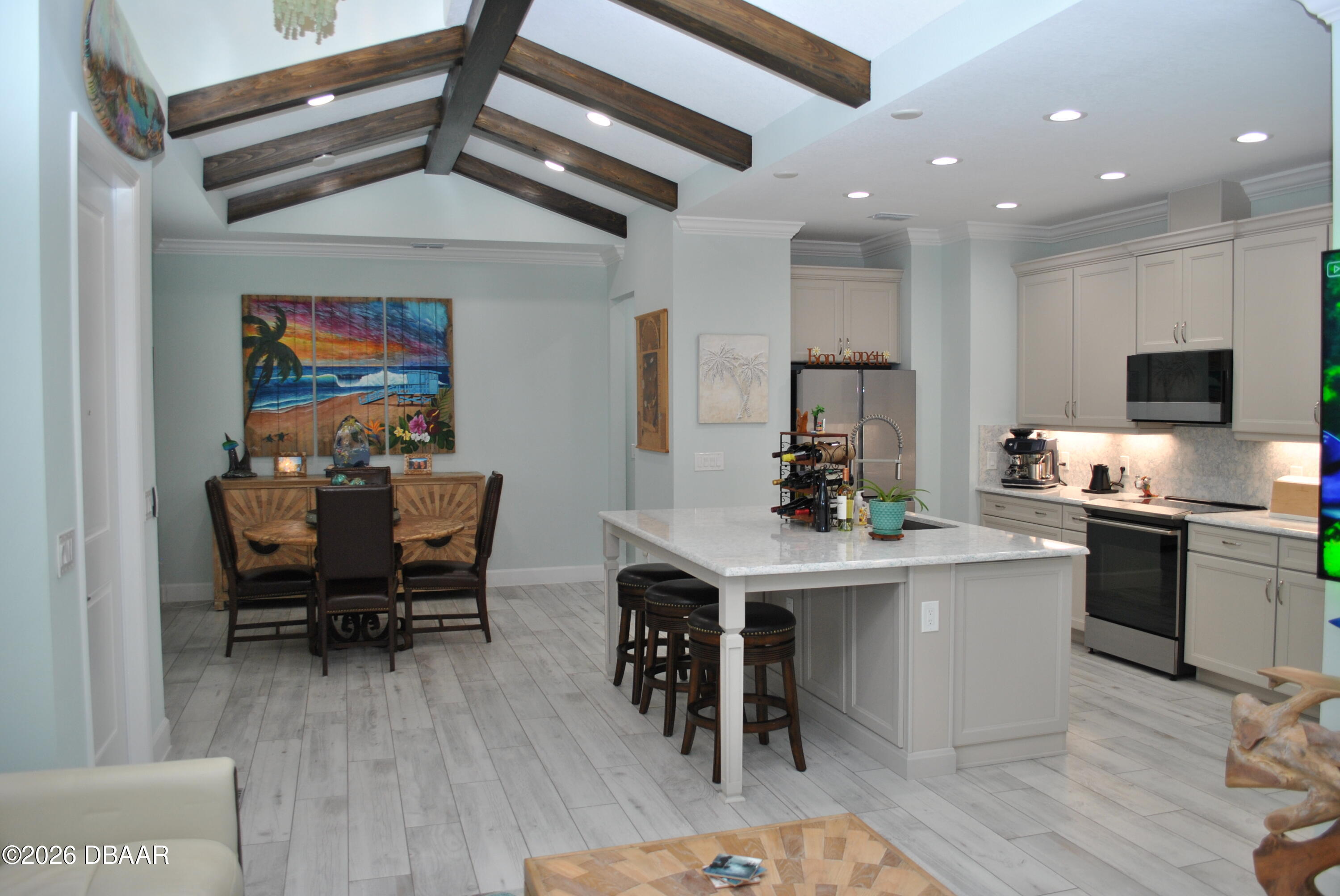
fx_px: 1006
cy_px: 448
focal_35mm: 27
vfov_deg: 48.0
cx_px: 670
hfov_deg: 67.3
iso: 200
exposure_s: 1/60
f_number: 4
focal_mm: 18
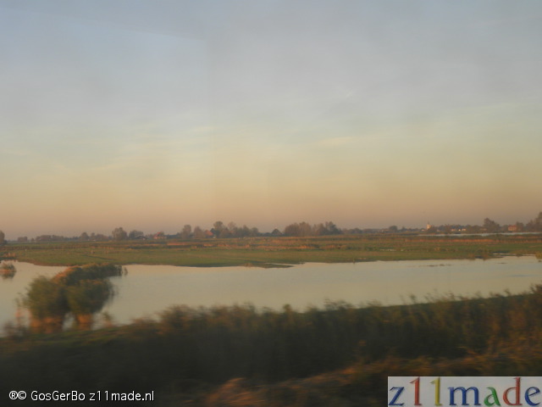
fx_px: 908
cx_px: 271
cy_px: 204
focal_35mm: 58
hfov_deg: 33.2
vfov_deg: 25.2
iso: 96
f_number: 3.5
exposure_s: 1/93
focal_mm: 10.3
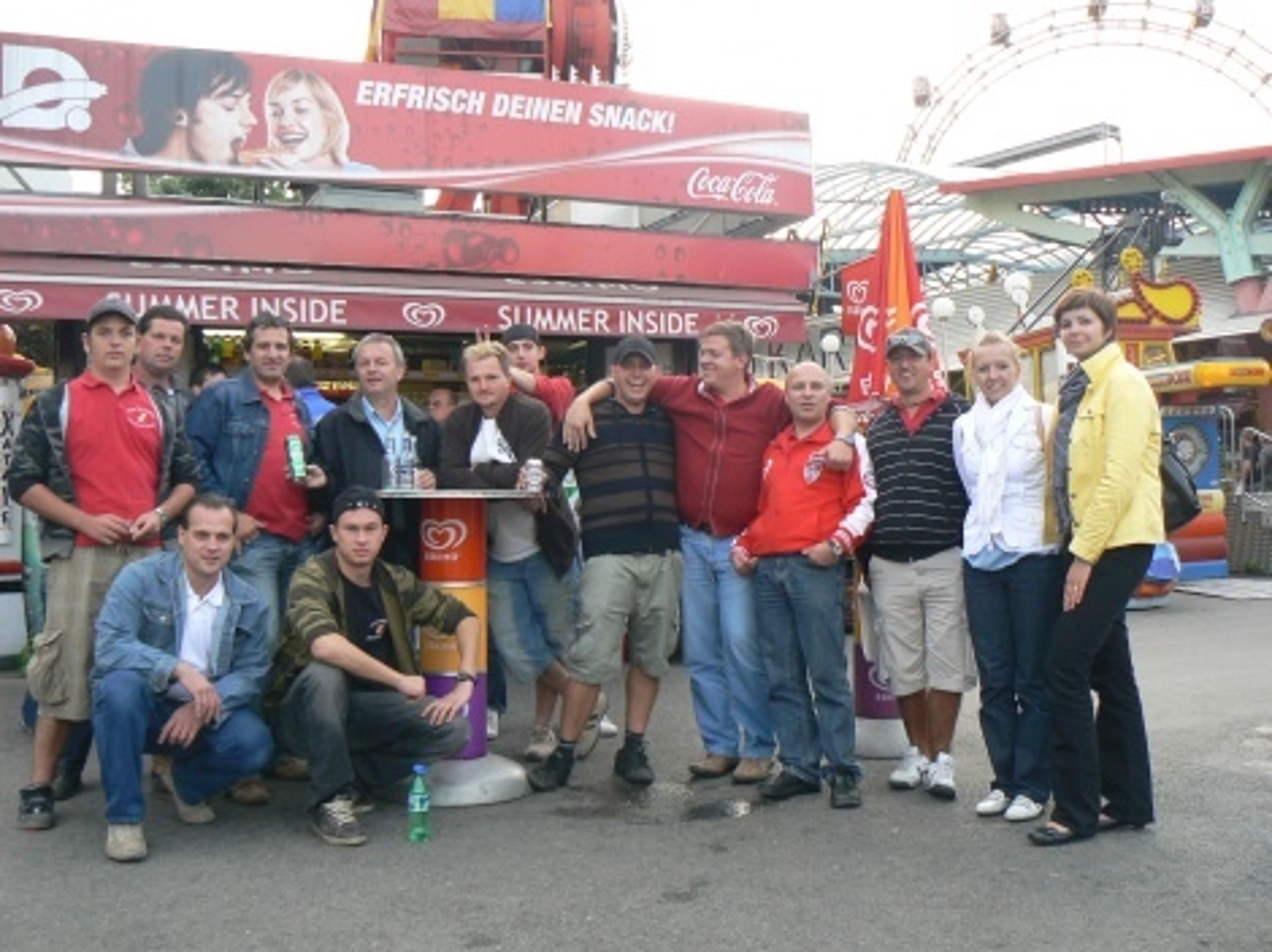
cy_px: 476
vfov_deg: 39.6
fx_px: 1322
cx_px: 636
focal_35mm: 36
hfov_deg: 51.4
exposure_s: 1/60
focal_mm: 6
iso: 80
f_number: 4
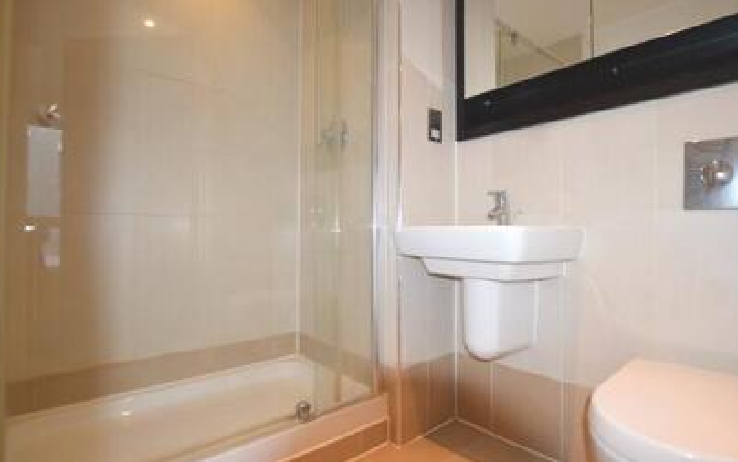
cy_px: 229
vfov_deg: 65.1
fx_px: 362
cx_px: 407
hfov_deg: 90.7
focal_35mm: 18
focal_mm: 10
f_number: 3.5
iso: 720
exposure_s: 1/60
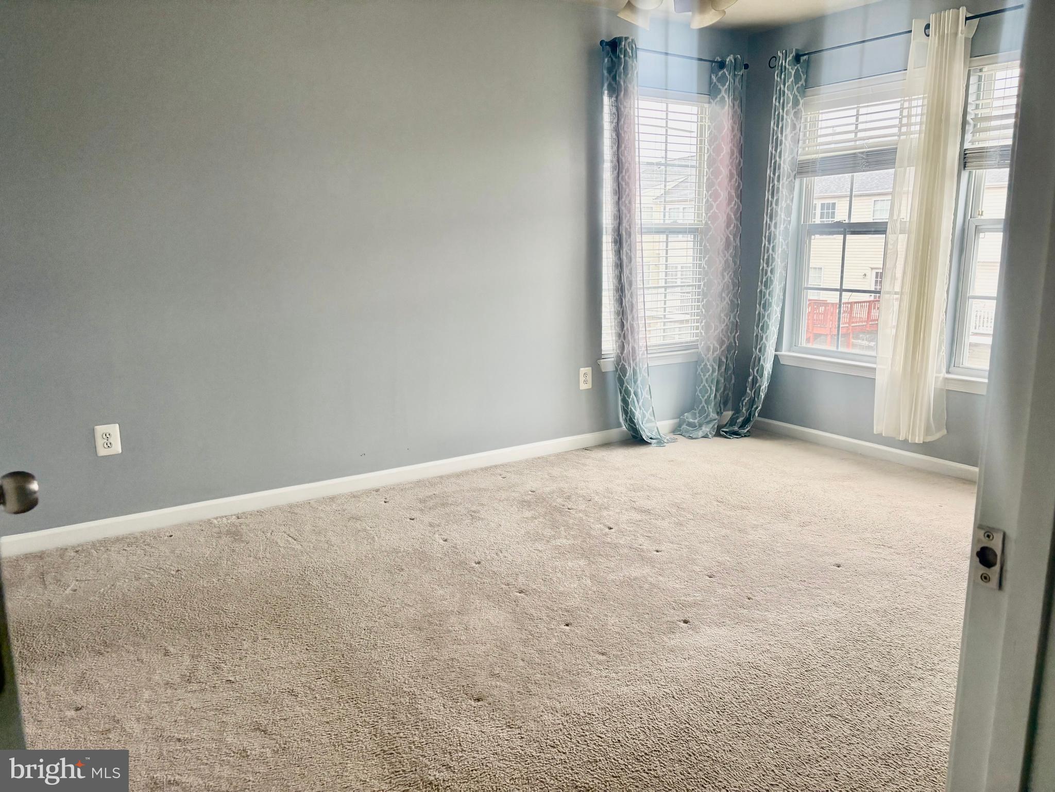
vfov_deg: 53.1
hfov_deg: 67.3
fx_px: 792
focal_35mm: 26
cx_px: 528
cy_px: 396
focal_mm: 5.96
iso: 125
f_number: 1.6
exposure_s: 1/92
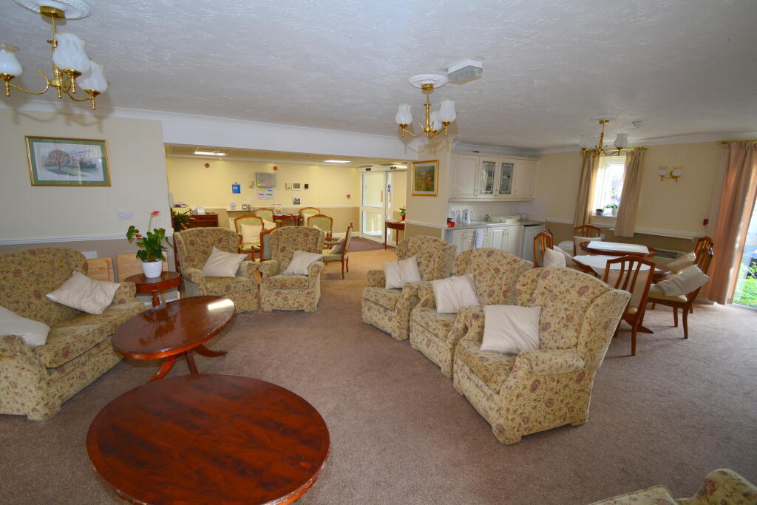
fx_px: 315
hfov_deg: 100.4
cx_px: 378
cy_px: 252
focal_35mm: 15
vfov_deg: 77.3
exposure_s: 1/50
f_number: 5
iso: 400
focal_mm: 10
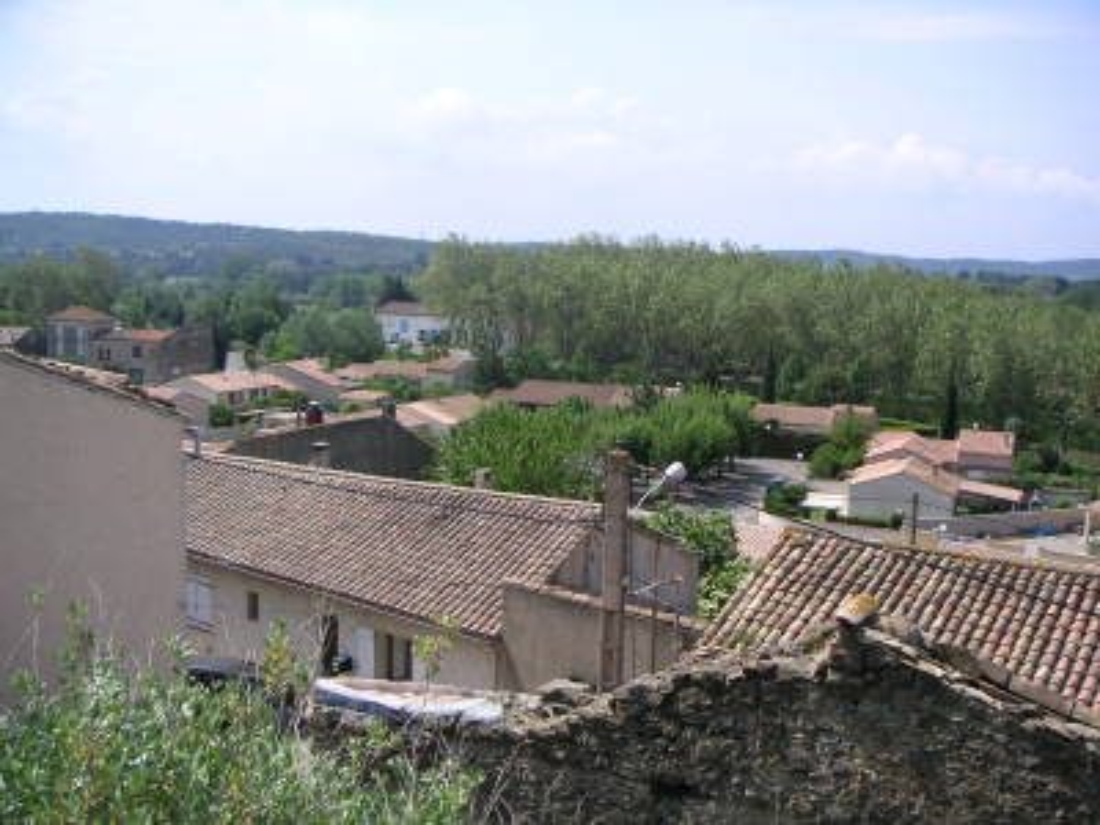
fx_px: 1208
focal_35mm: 38
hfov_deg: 49.0
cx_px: 550
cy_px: 412
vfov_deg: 37.7
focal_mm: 6
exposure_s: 1/750
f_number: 2.8
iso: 50
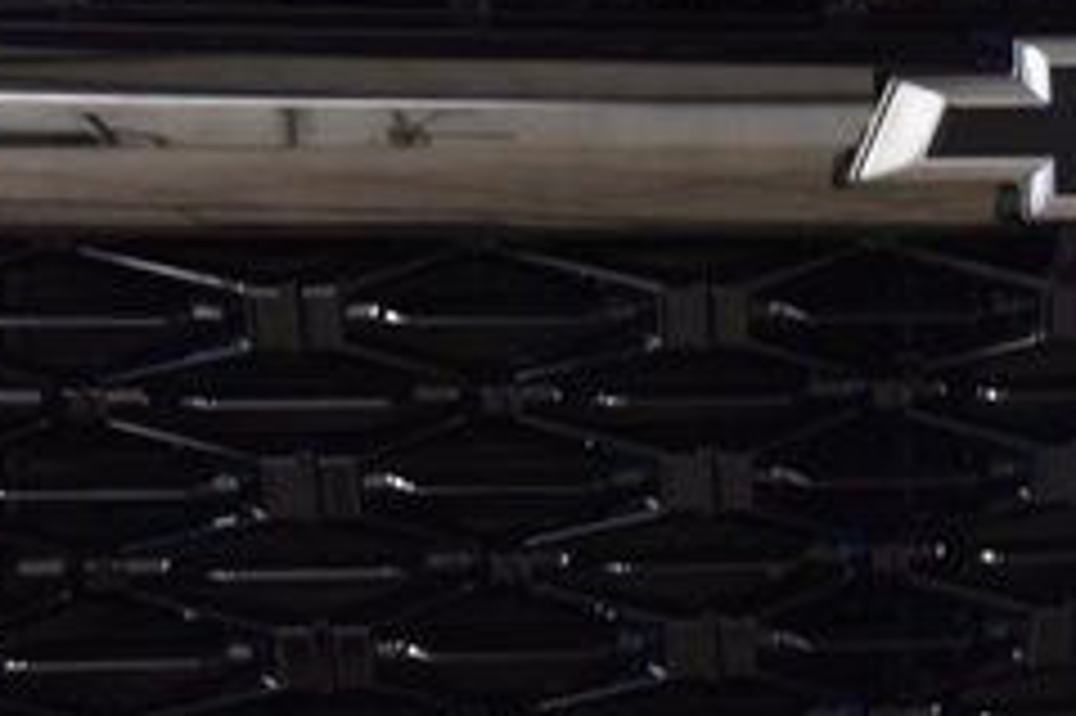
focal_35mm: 241
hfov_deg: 8.5
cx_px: 1013
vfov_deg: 5.7
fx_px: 7198
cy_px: 214
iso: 1000
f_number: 7.1
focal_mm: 60
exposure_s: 1/30
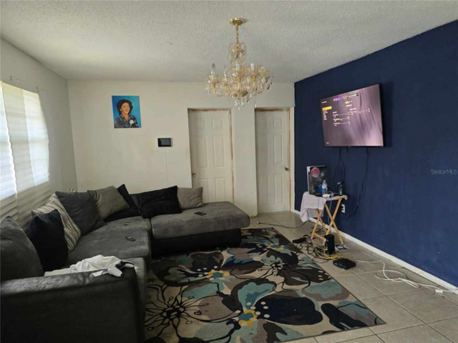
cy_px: 172
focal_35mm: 23
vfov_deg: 58.9
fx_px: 304
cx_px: 229
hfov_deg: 73.9
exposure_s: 1/120
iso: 800
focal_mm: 6.3
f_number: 1.7
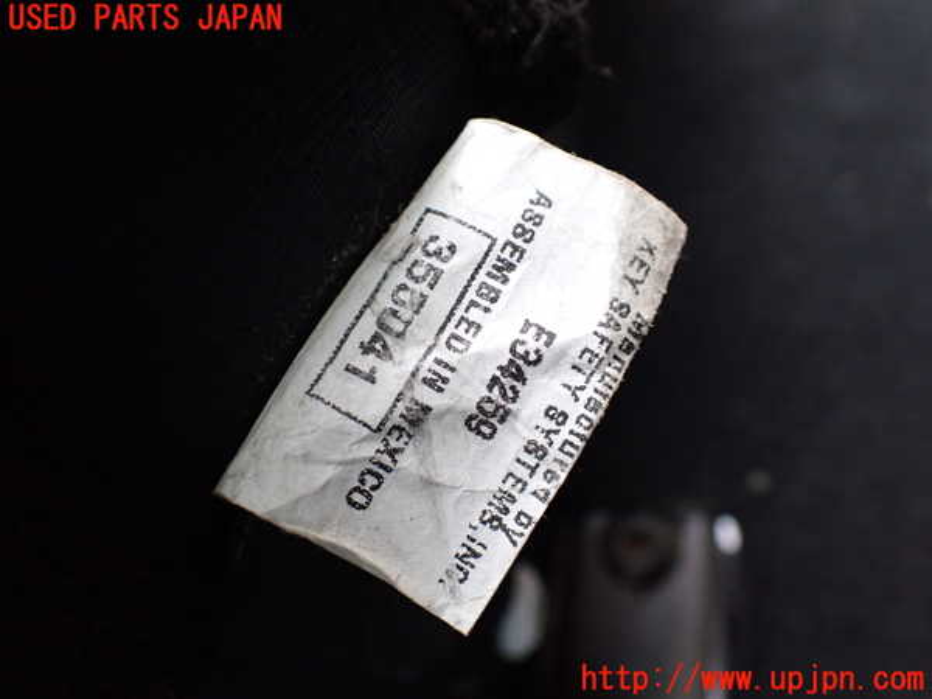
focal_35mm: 30
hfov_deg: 60.0
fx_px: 808
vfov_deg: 46.8
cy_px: 350
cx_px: 466
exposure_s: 1/125
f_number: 2.3
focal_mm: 5.4
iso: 500
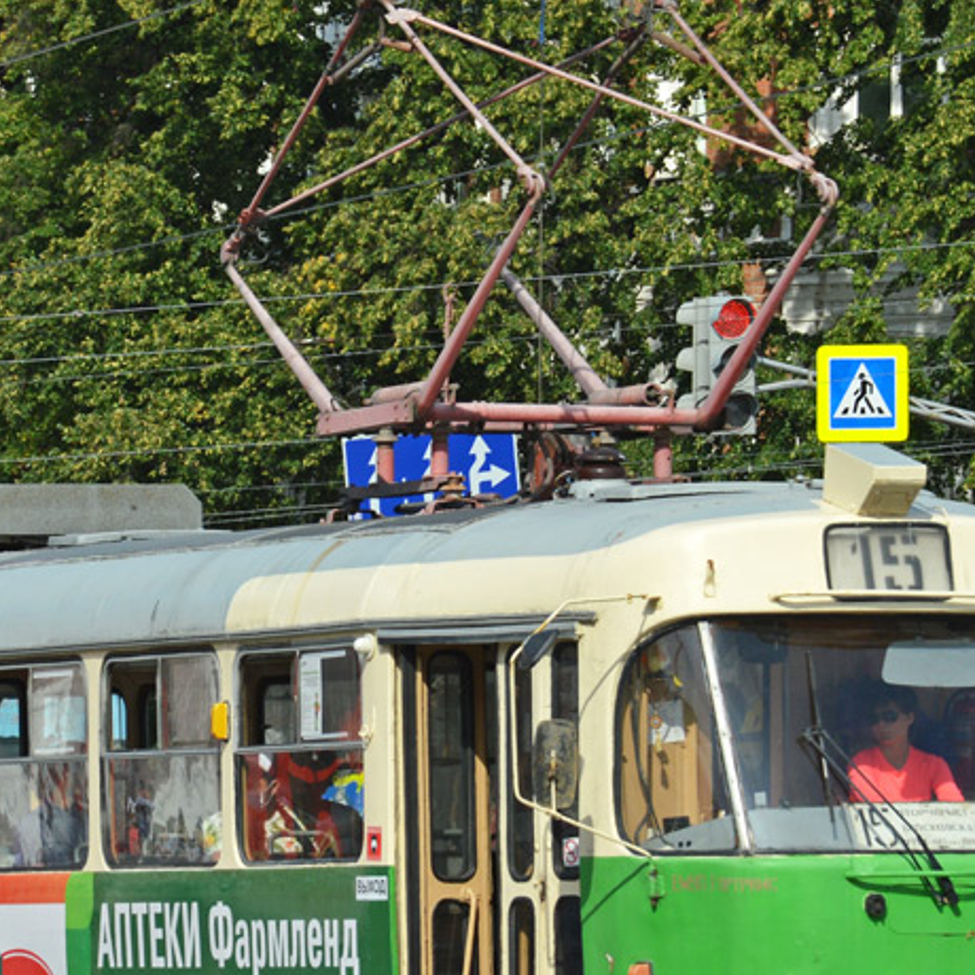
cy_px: 577
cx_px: 303
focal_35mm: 349
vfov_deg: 5.0
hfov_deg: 5.0
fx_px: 11125
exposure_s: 1/400
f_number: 9
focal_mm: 105
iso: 100
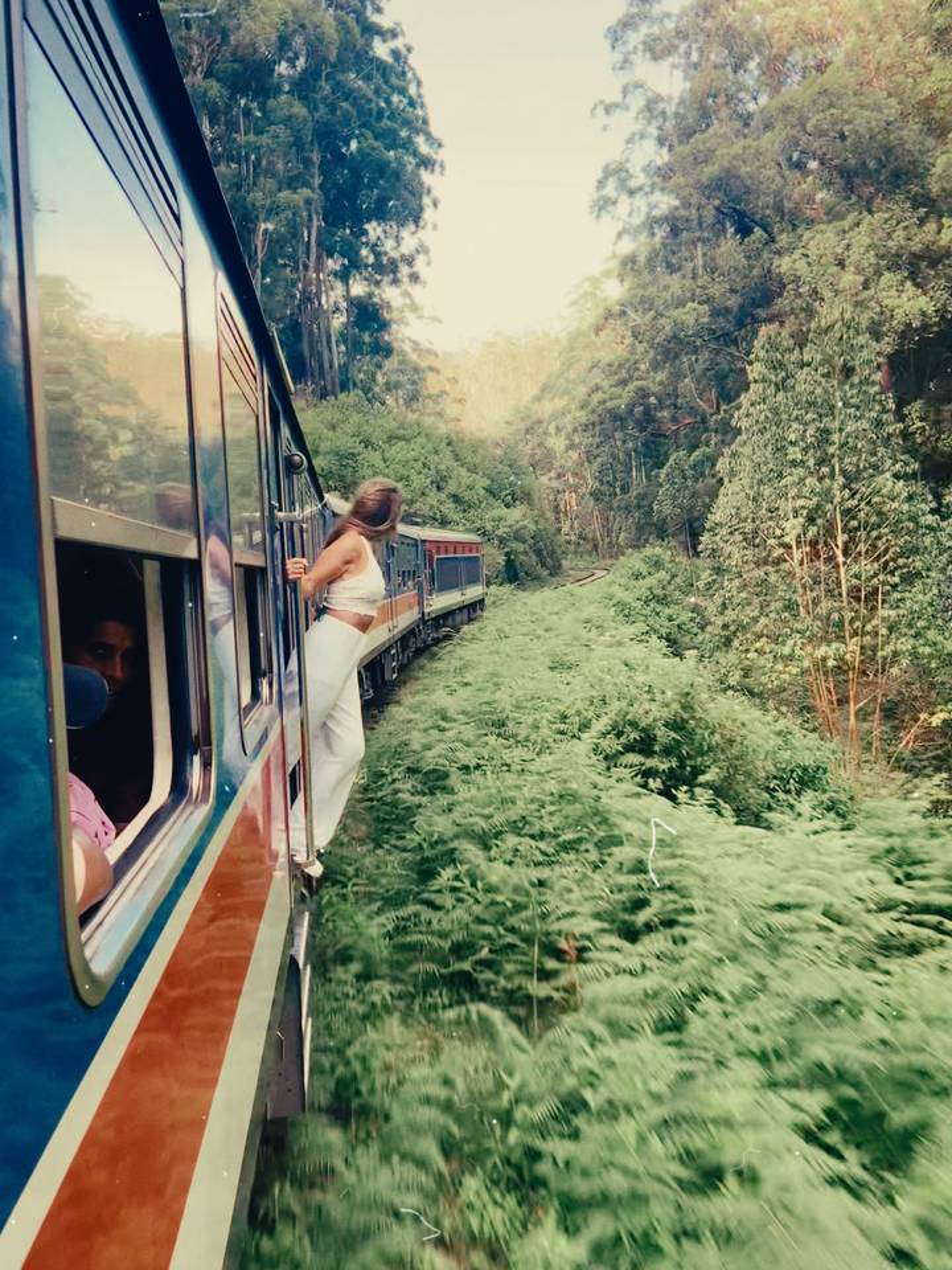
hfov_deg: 53.1
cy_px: 635
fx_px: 953
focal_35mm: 26
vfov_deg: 67.3
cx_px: 476
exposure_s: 1/121
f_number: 1.6
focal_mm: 4.2
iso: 32
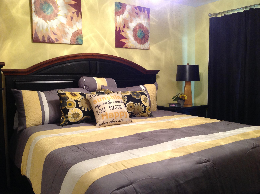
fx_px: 262
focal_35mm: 35
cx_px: 130
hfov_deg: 52.7
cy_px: 97
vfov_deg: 40.6
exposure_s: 1/15
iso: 160
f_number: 2.4
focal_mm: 4.28
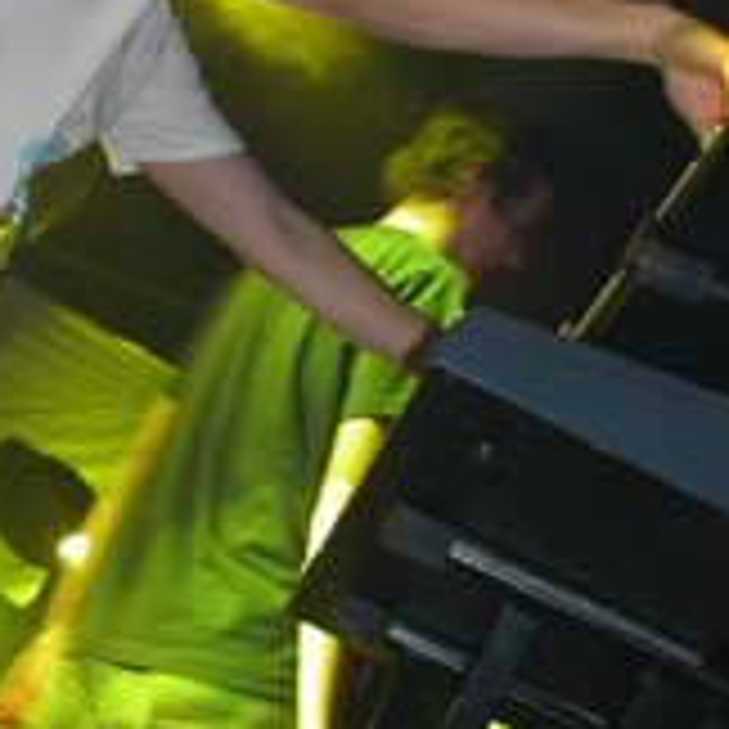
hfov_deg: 20.8
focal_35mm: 83
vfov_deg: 20.7
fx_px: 1978
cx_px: 230
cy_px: 189
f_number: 2.8
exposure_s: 1/30
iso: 100
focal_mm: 7.8
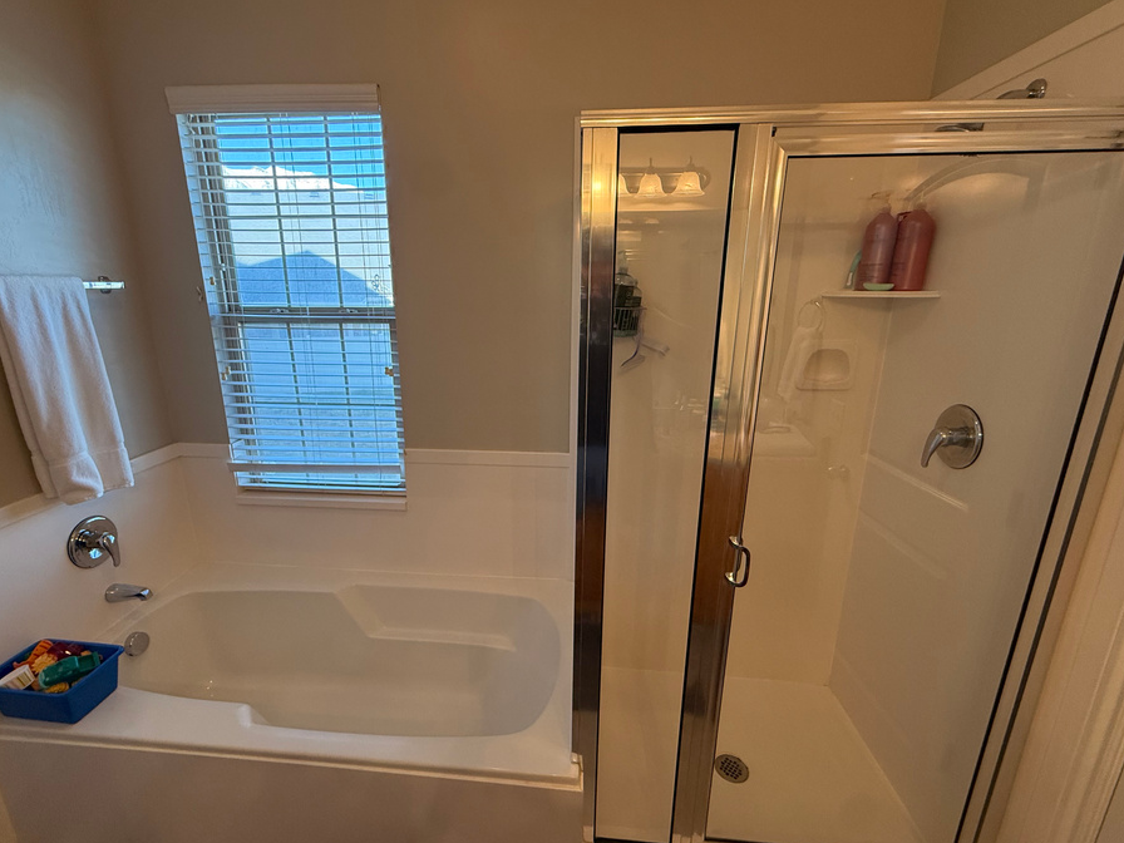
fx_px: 520
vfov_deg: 78.1
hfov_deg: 94.4
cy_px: 429
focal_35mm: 16
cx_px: 529
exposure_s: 1/120
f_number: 2.2
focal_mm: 2.22
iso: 200
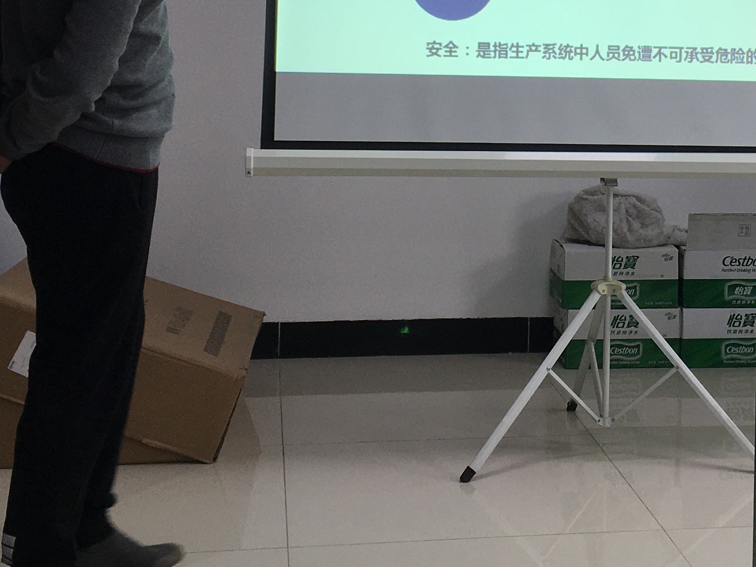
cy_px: 18
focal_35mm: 73
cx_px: 589
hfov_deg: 26.3
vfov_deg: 19.6
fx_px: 1594
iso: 25
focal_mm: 4.15
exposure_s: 1/50
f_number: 2.2
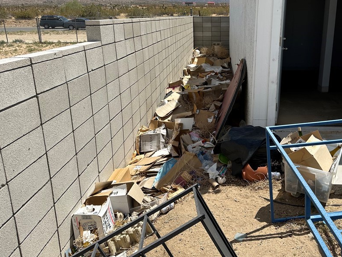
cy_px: 101
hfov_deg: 57.5
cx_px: 218
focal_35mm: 31
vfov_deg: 45.2
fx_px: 306
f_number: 1.78
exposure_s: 1/6211
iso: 80
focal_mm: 6.86
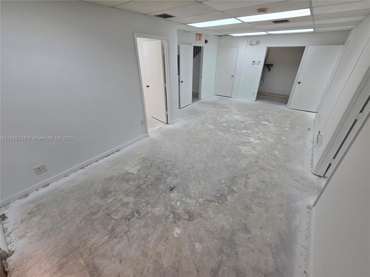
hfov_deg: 106.2
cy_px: 138
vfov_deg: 89.9
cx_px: 185
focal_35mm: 13
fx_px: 139
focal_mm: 2.2
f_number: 2.2
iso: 80
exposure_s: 1/120
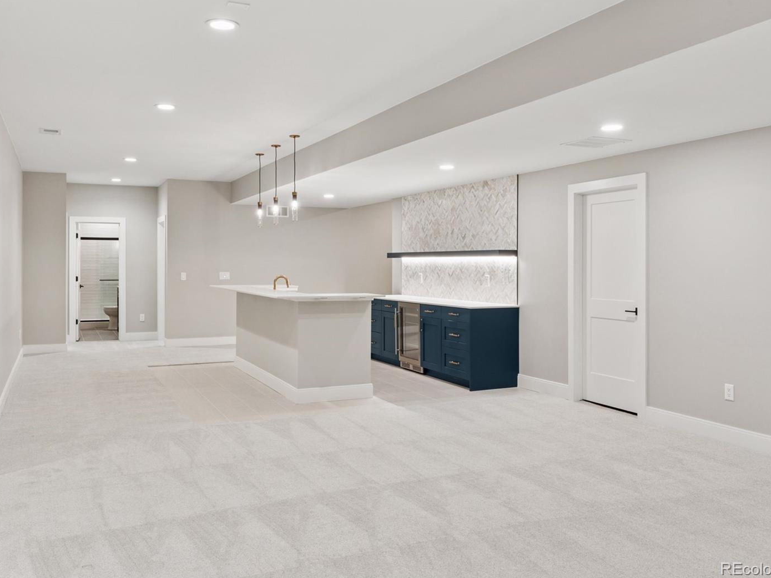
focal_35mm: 31
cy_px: 285
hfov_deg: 58.3
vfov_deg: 45.4
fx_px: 691
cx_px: 366
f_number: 9
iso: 400
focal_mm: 28
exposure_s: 1/8
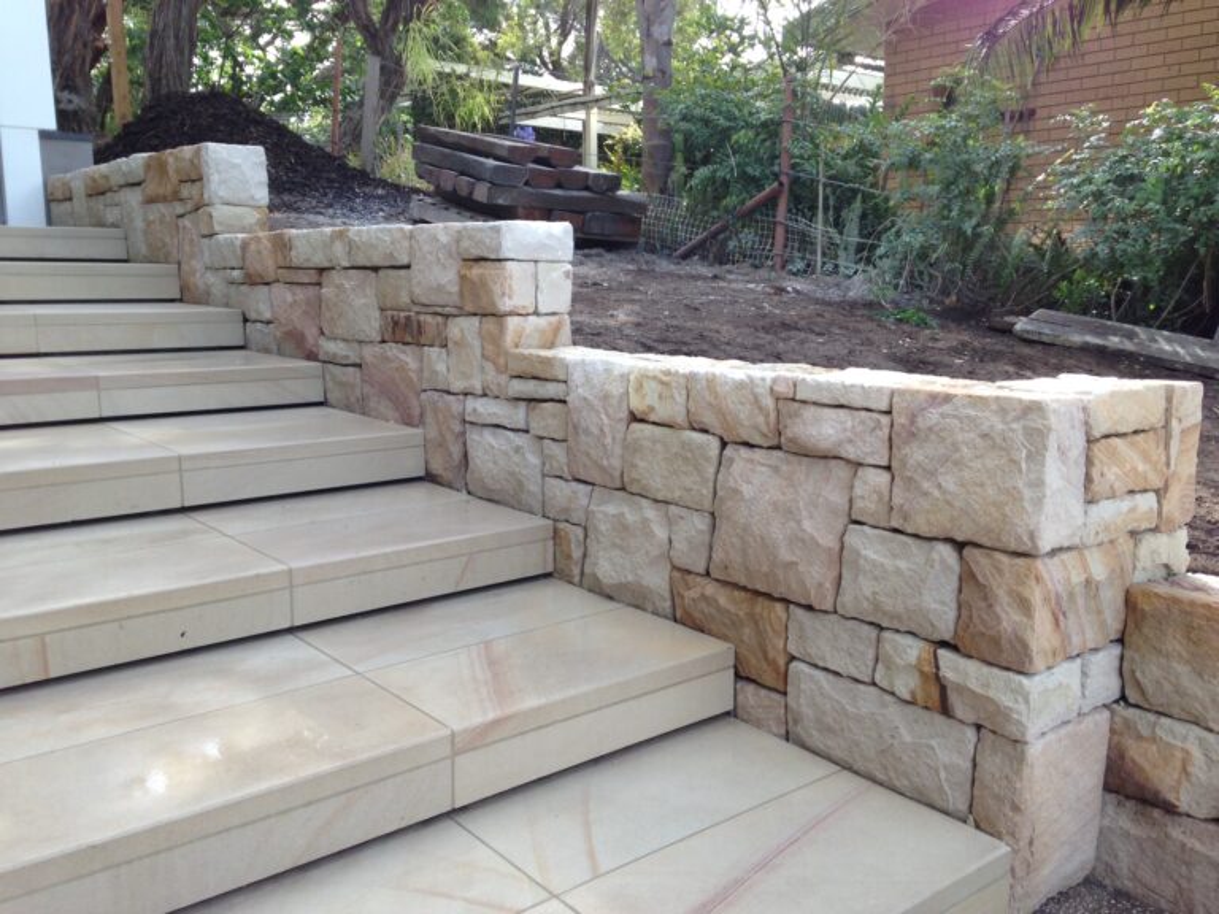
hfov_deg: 55.4
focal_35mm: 33
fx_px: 1162
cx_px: 610
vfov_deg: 42.9
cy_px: 457
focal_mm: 4.13
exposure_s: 1/233
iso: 50
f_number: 2.4
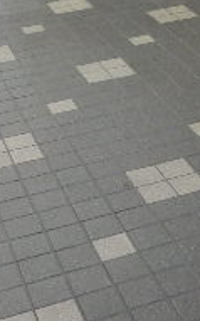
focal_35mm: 89
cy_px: -22
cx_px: 166
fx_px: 778
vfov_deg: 22.2
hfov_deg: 14.5
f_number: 3.7
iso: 400
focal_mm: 4.5
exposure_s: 1/8
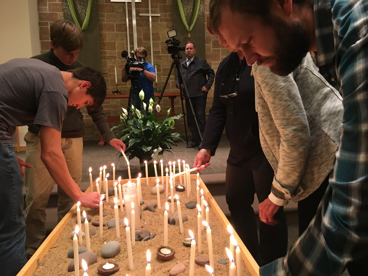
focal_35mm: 29
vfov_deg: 48.2
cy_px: 138
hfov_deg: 61.7
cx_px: 184
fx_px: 308
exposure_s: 1/30
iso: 125
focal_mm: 4.15
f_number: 2.2
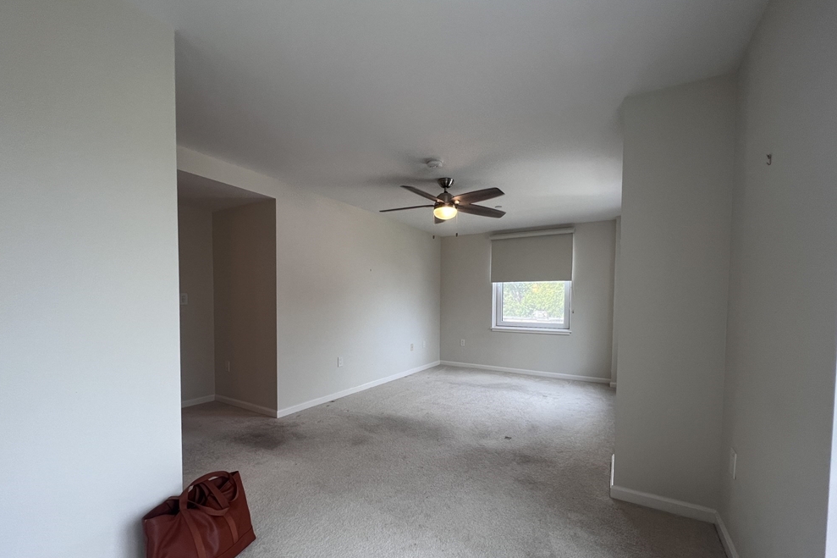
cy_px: 314
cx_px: 424
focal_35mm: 14
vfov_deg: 80.8
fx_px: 325
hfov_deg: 104.3
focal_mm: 1.57
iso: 50
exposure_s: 1/120
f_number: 1.8
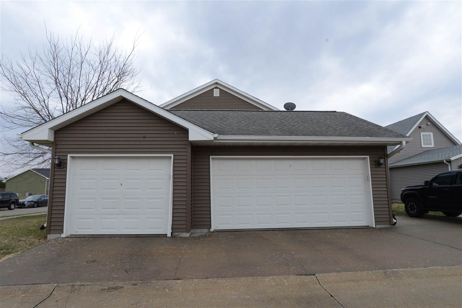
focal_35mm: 20
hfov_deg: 84.0
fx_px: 257
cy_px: 154
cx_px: 231
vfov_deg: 62.0
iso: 2500
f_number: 11
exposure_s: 1/500
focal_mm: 20
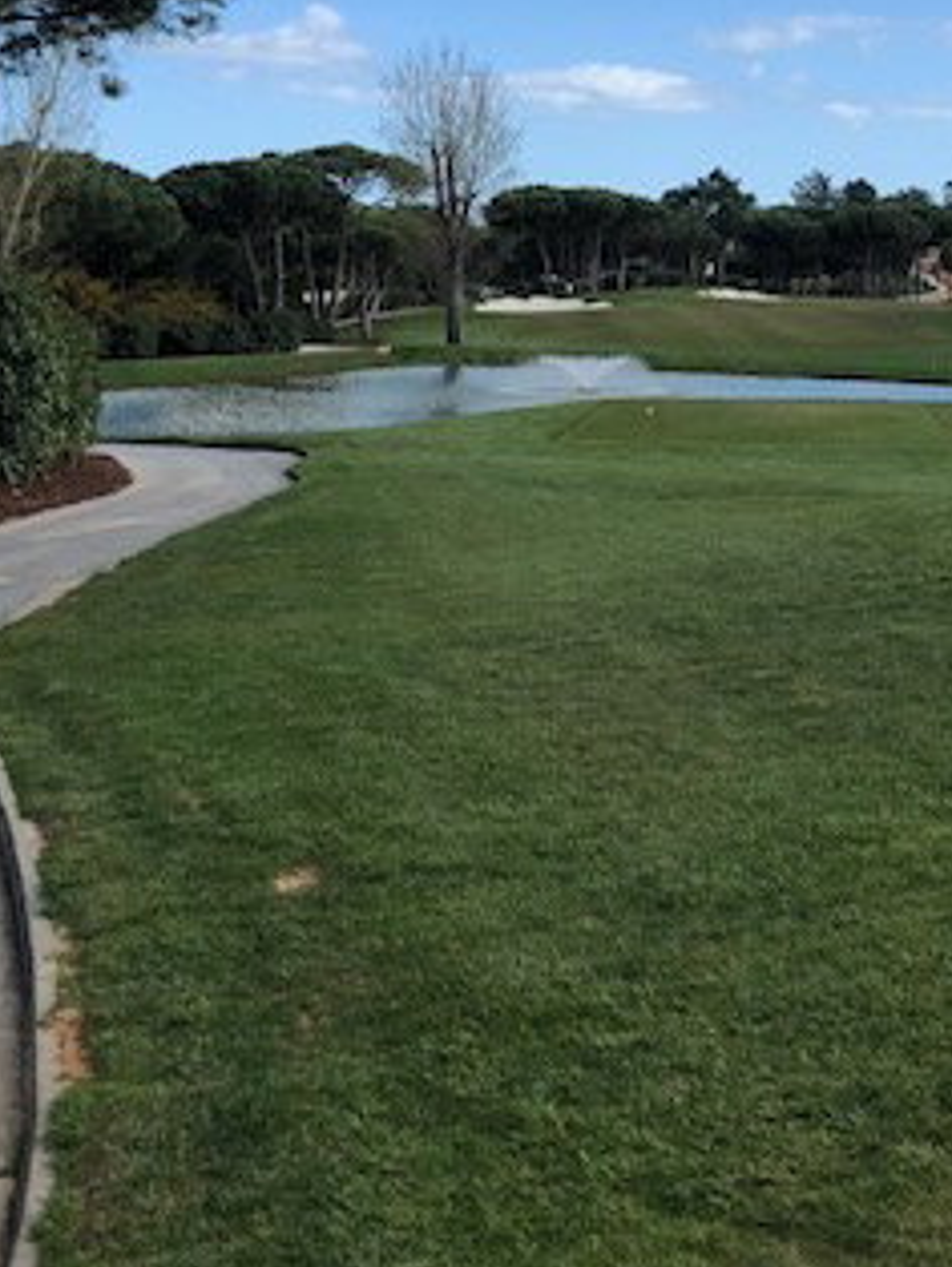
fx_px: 2087
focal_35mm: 57
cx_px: 726
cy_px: 210
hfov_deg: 25.4
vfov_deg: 32.6
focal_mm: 3.99
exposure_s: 1/2208
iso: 20
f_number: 1.8
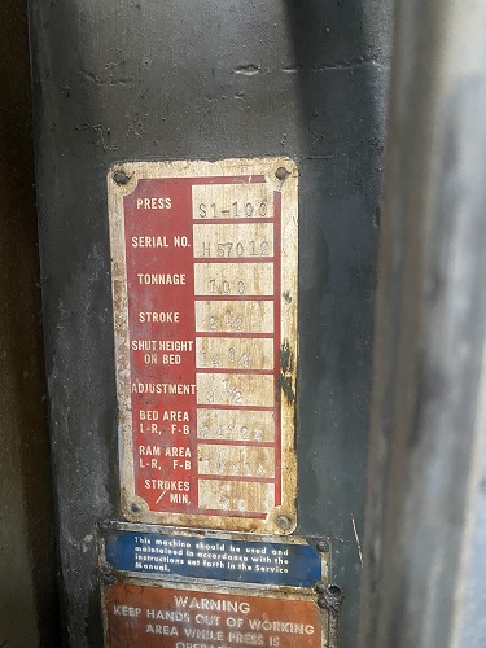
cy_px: 324
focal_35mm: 26
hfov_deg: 53.1
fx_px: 487
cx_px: 243
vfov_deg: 67.3
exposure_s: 1/30
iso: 640
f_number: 1.8
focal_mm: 4.25
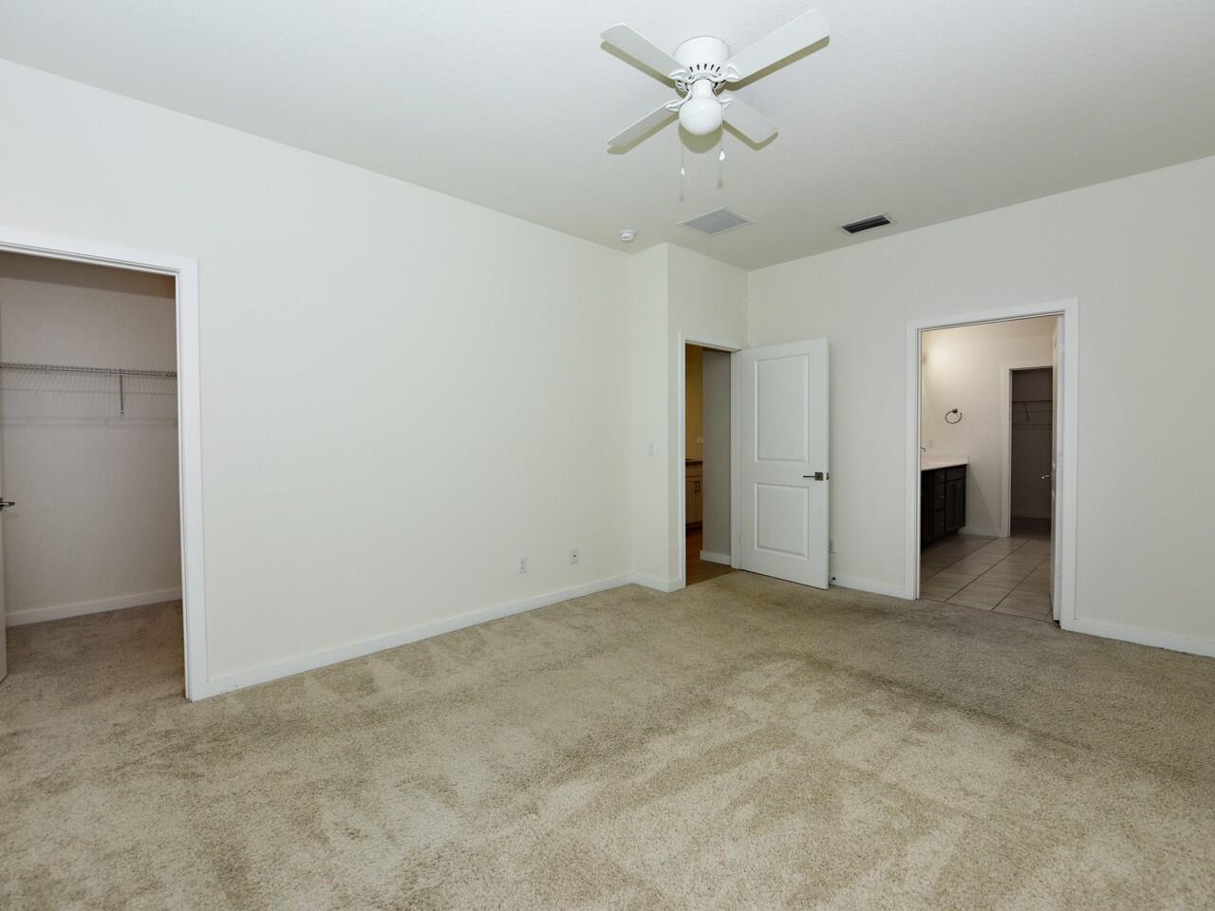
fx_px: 491
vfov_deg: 85.7
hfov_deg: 102.1
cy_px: 456
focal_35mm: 14
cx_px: 608
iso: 320
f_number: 5.6
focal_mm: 14
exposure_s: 1/60
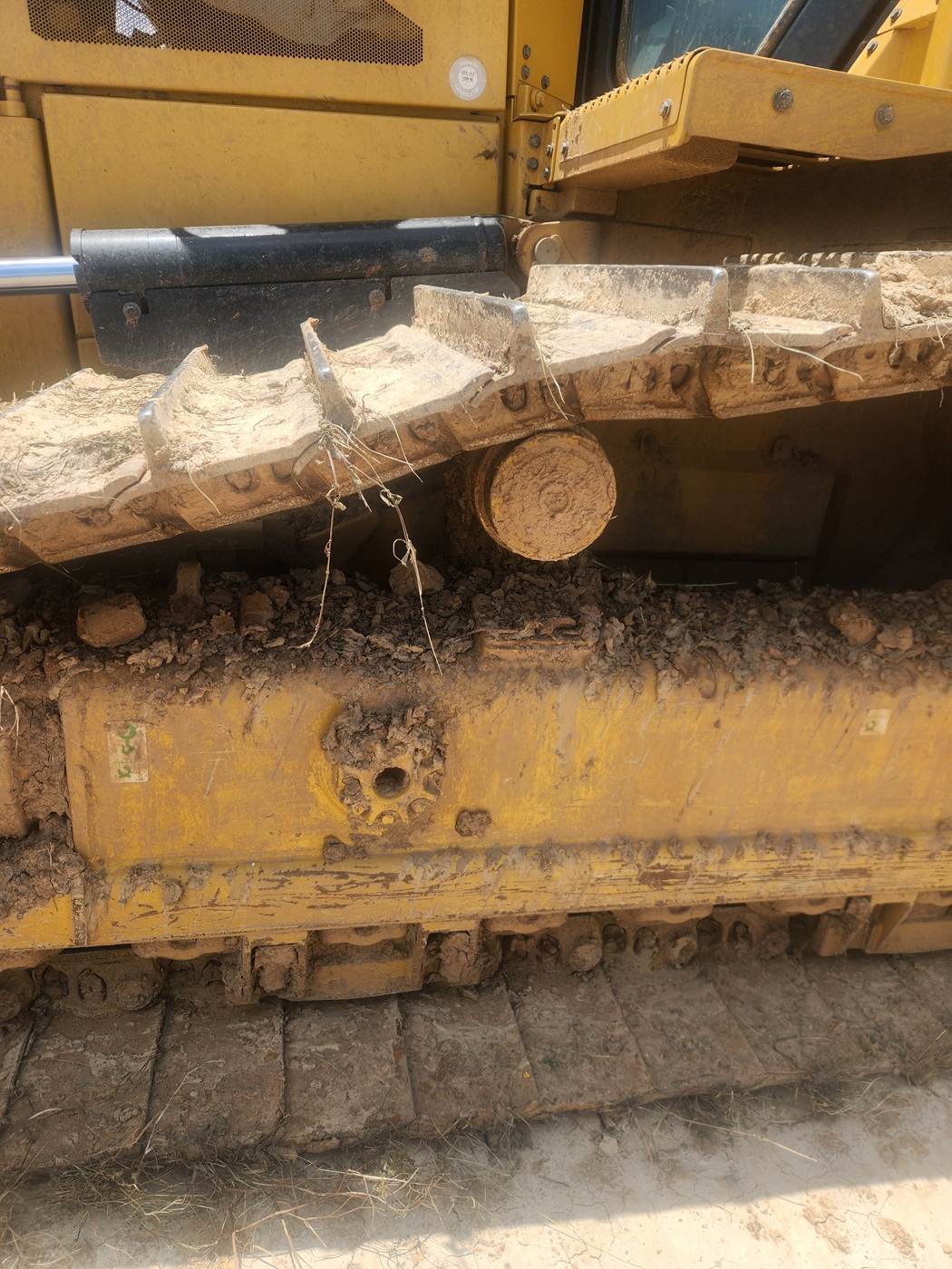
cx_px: 476
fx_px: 843
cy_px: 634
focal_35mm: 23
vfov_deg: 73.9
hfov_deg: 58.9
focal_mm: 5.4
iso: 20
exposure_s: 1/973
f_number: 1.8
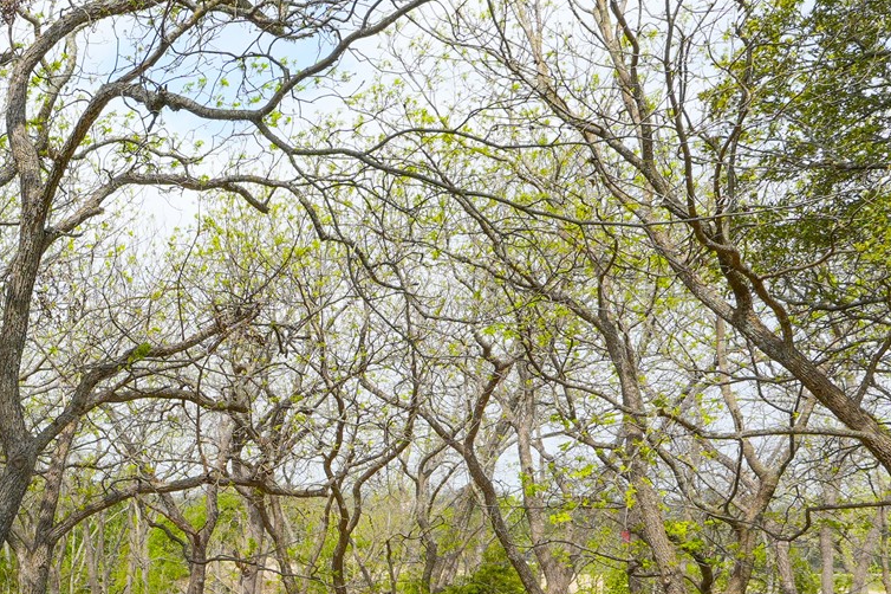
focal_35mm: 49
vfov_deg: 25.9
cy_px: 609
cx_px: -177
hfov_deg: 33.1
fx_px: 1212
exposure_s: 1/160
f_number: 9
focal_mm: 17
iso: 125
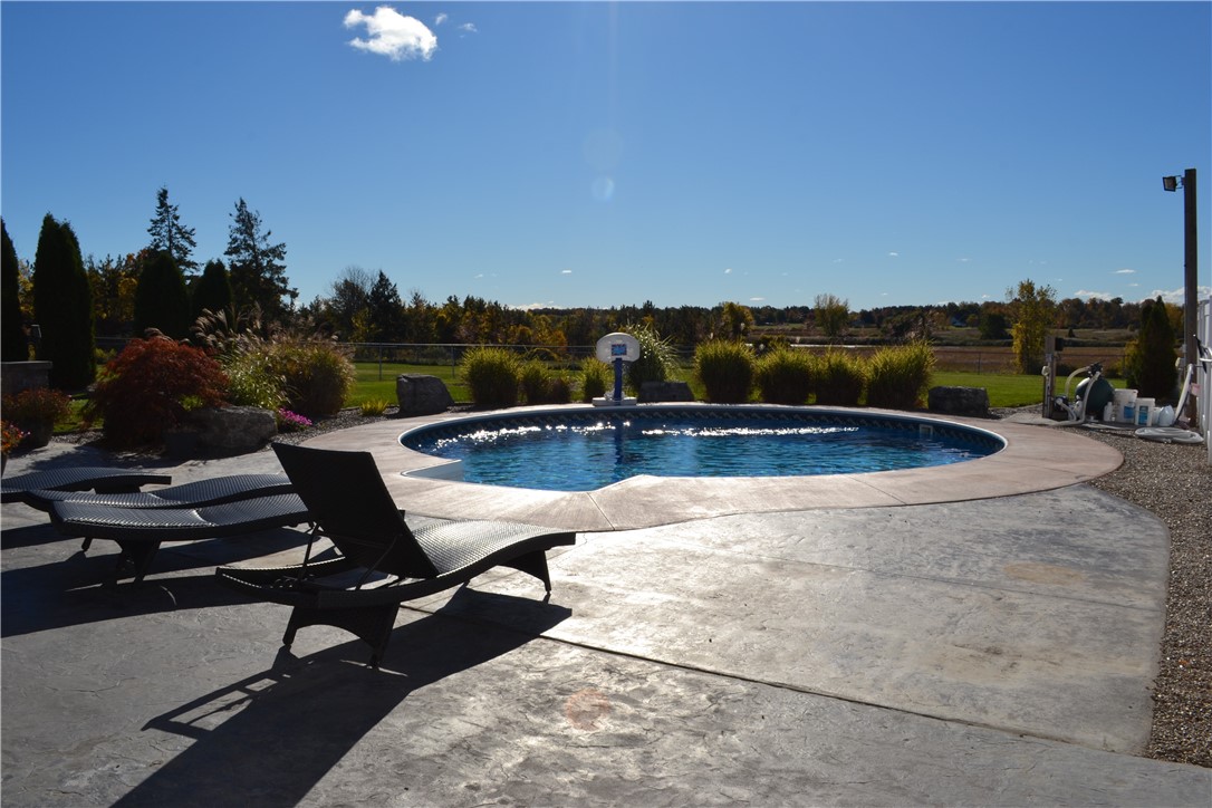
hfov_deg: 67.4
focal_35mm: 27
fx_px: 909
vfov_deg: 47.9
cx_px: 606
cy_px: 404
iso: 100
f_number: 13
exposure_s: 1/200
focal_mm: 18
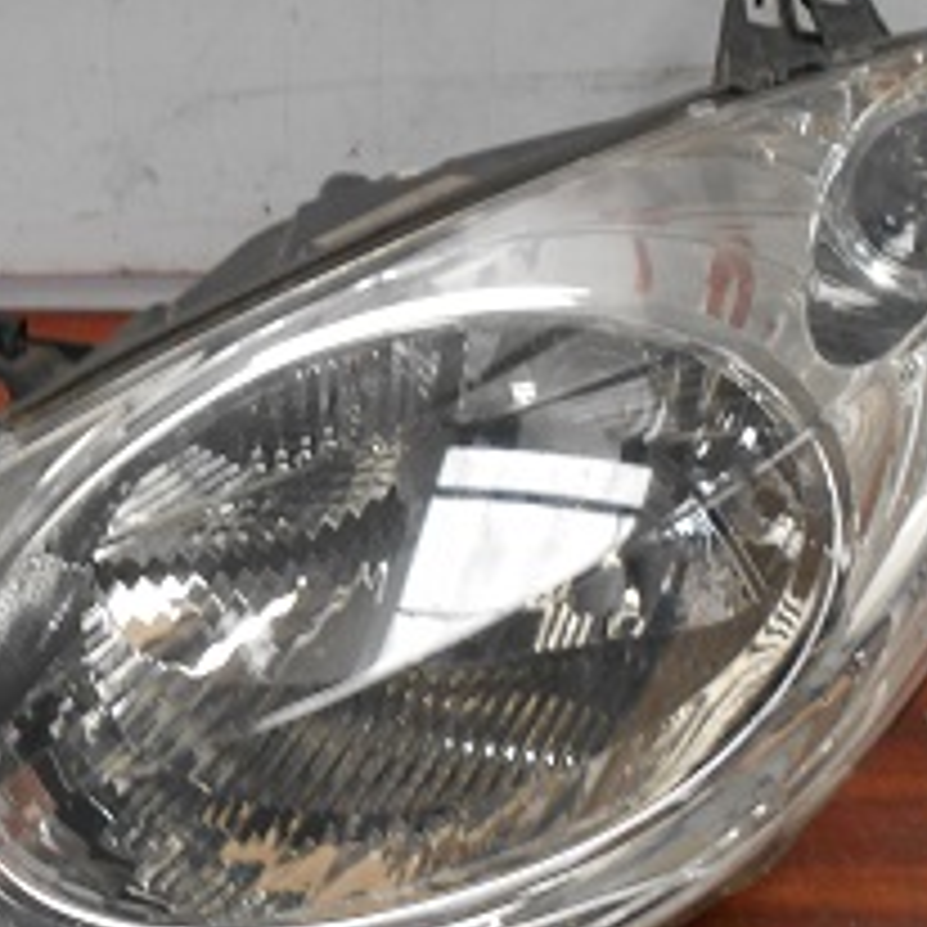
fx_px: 1606
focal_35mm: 53
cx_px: 263
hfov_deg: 31.8
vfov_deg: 32.1
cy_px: 576
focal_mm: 4.6
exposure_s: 1/30
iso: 280
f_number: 3.2
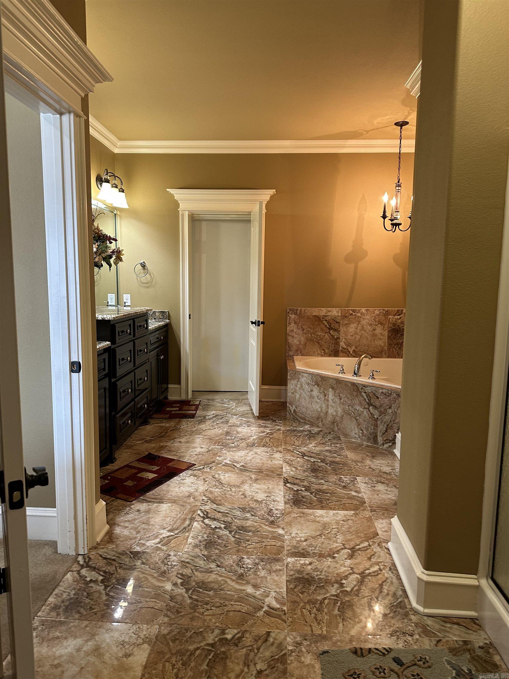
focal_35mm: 24
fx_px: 471
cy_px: 340
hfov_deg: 56.8
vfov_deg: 71.6
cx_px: 254
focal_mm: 6.86
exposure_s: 1/60
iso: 200
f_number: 1.78
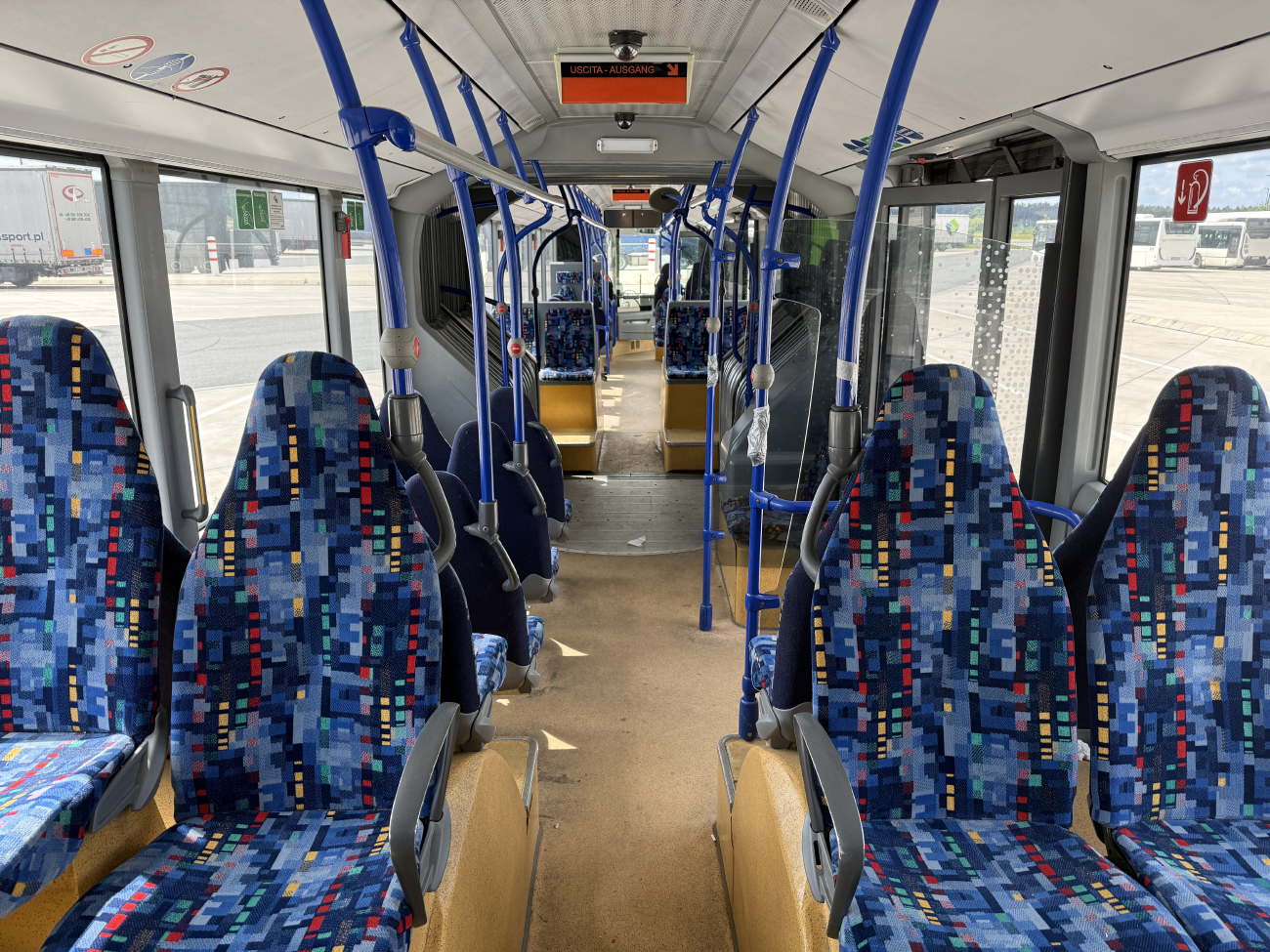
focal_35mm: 24
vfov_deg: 56.8
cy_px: 476
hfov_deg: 71.6
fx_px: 881
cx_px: 635
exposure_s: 1/367
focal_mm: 6.76
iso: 100
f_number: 1.78
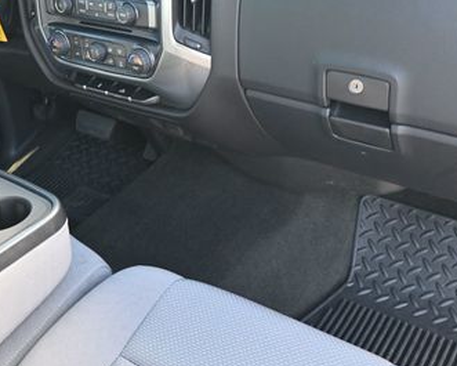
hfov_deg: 38.0
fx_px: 663
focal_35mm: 49
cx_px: 233
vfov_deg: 30.7
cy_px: 137
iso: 800
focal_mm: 18
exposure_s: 1/125
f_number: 3.5
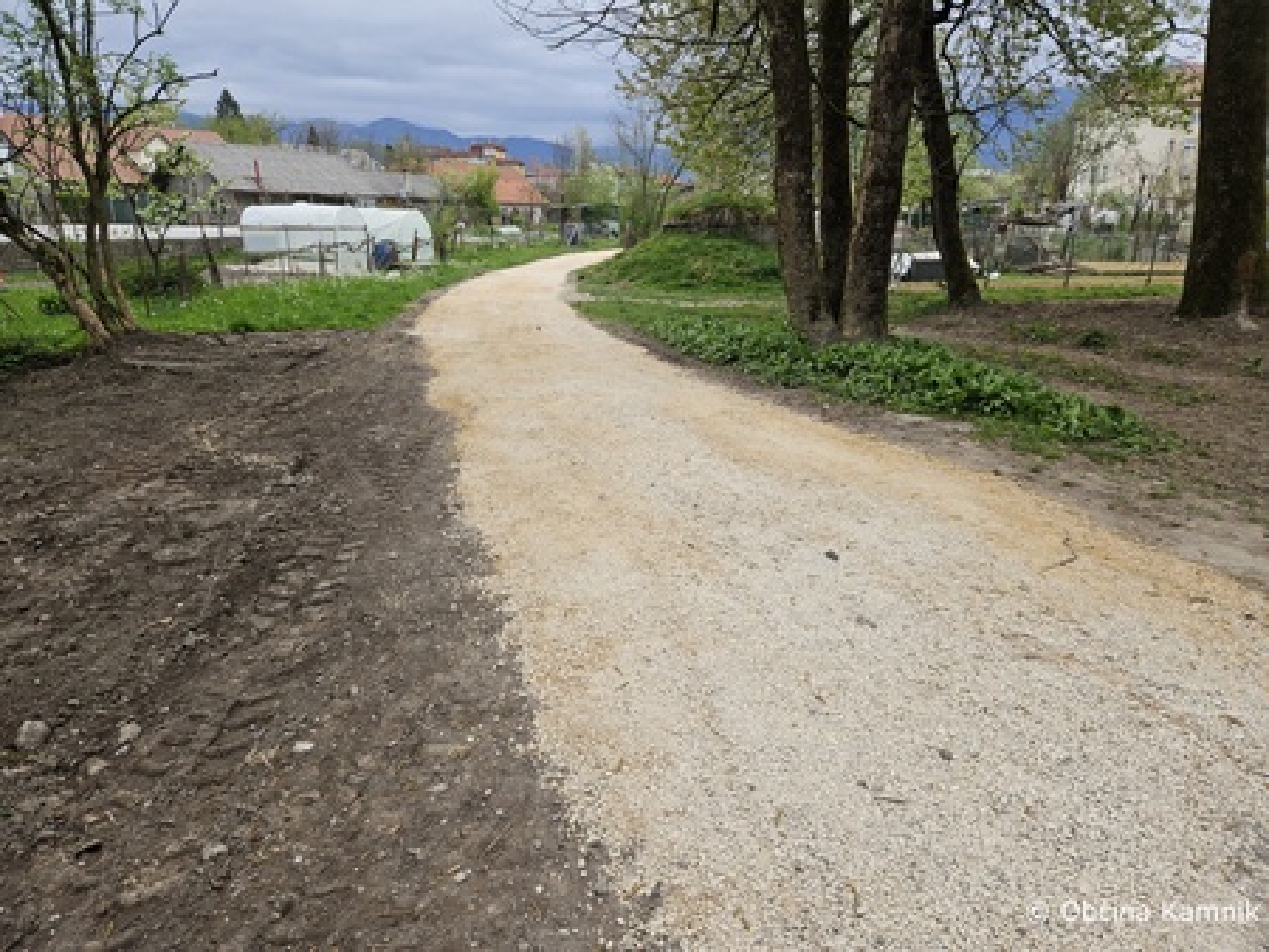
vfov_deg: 58.9
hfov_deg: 73.9
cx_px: 634
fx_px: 844
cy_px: 476
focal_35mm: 23
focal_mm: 5.4
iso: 25
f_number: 1.8
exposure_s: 1/447
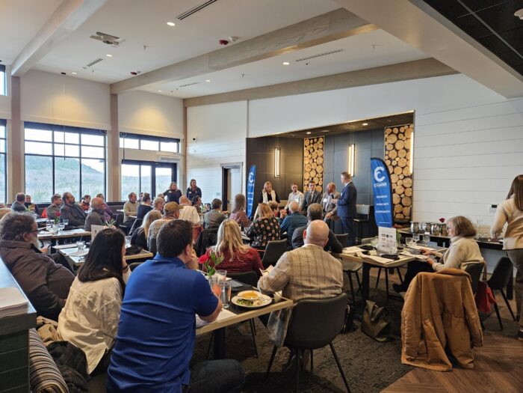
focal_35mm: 23
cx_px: 262
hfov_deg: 73.9
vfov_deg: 58.9
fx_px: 347
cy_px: 196
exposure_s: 1/120
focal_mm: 5.4
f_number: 1.8
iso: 800
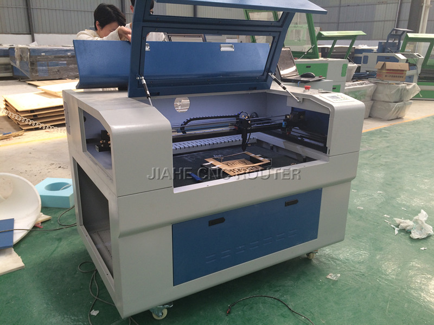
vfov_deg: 48.2
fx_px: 364
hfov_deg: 61.7
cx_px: 217
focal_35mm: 29
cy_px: 162
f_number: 2.2
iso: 40
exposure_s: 1/120
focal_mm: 4.15
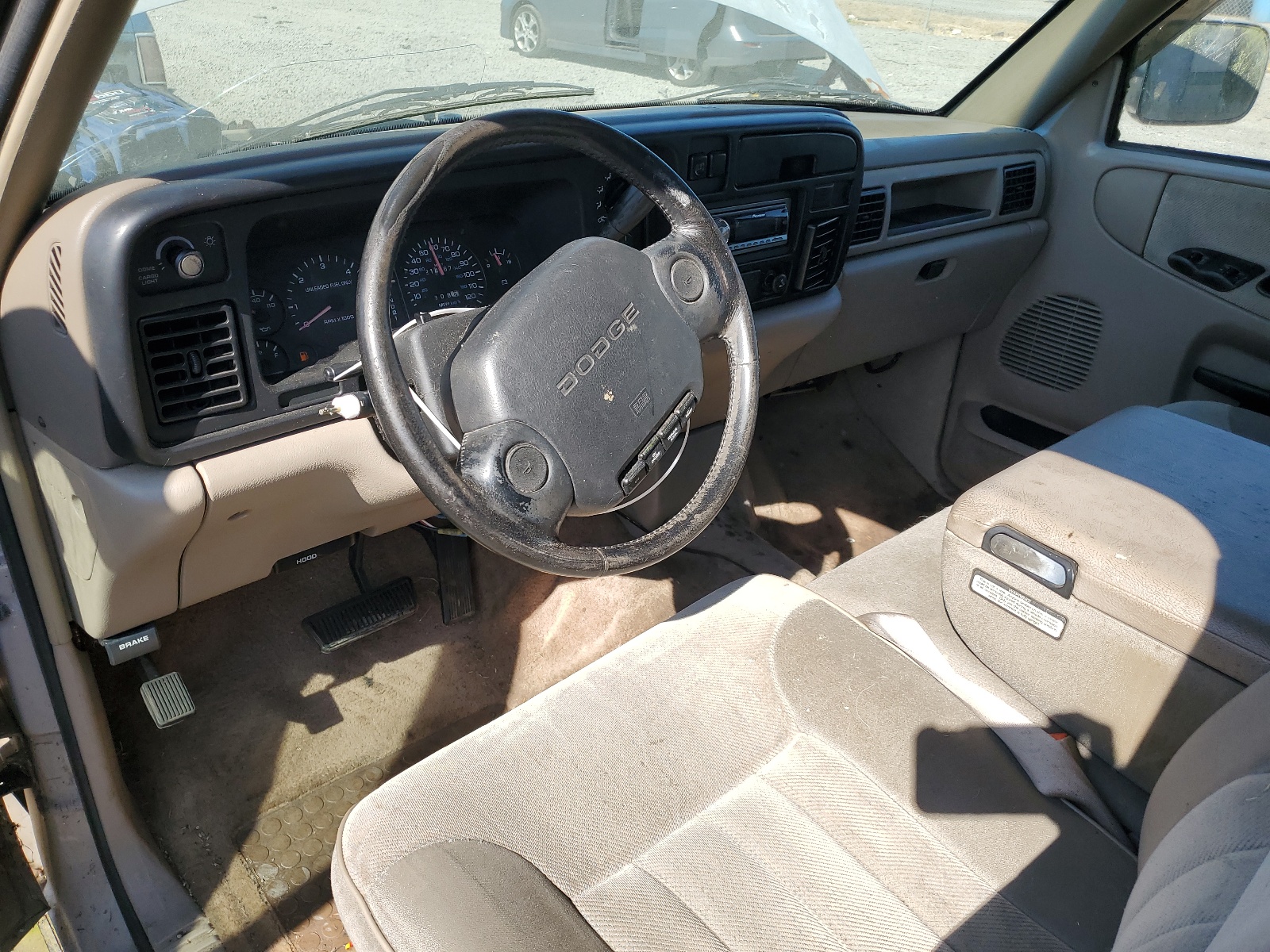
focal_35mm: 26
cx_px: 635
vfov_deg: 53.1
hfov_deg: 67.3
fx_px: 954
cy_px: 476
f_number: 1.5
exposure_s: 1/1111
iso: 50
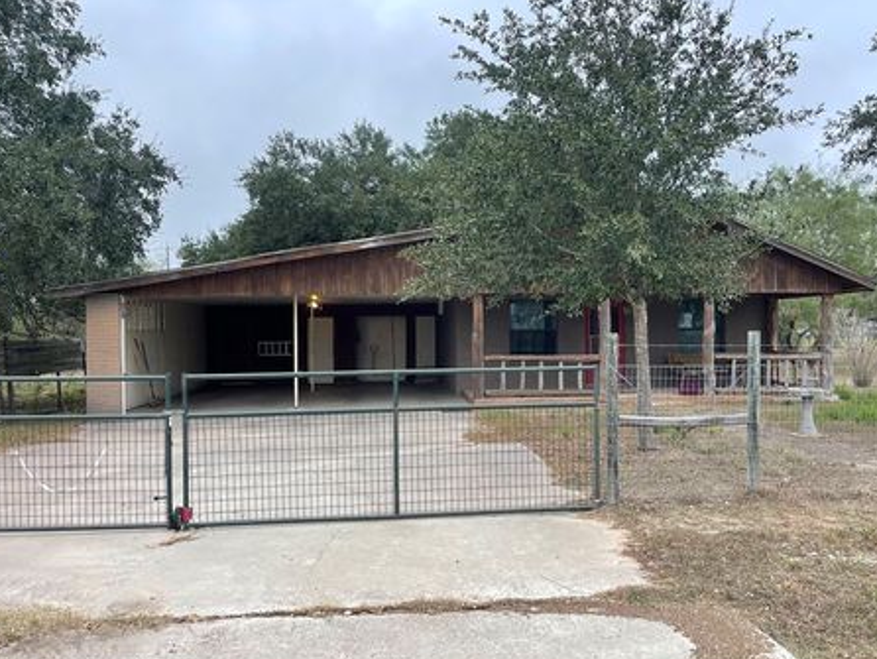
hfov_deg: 63.4
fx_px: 710
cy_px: 330
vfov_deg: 49.8
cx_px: 468
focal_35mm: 28
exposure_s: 1/121
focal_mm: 5.1
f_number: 1.6
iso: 40
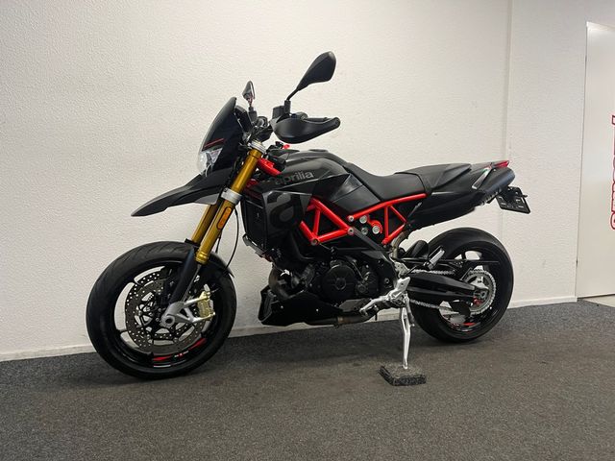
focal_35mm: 26
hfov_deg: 67.3
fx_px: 462
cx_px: 308
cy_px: 230
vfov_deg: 53.1
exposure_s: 1/50
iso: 64
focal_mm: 5.1
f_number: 1.6
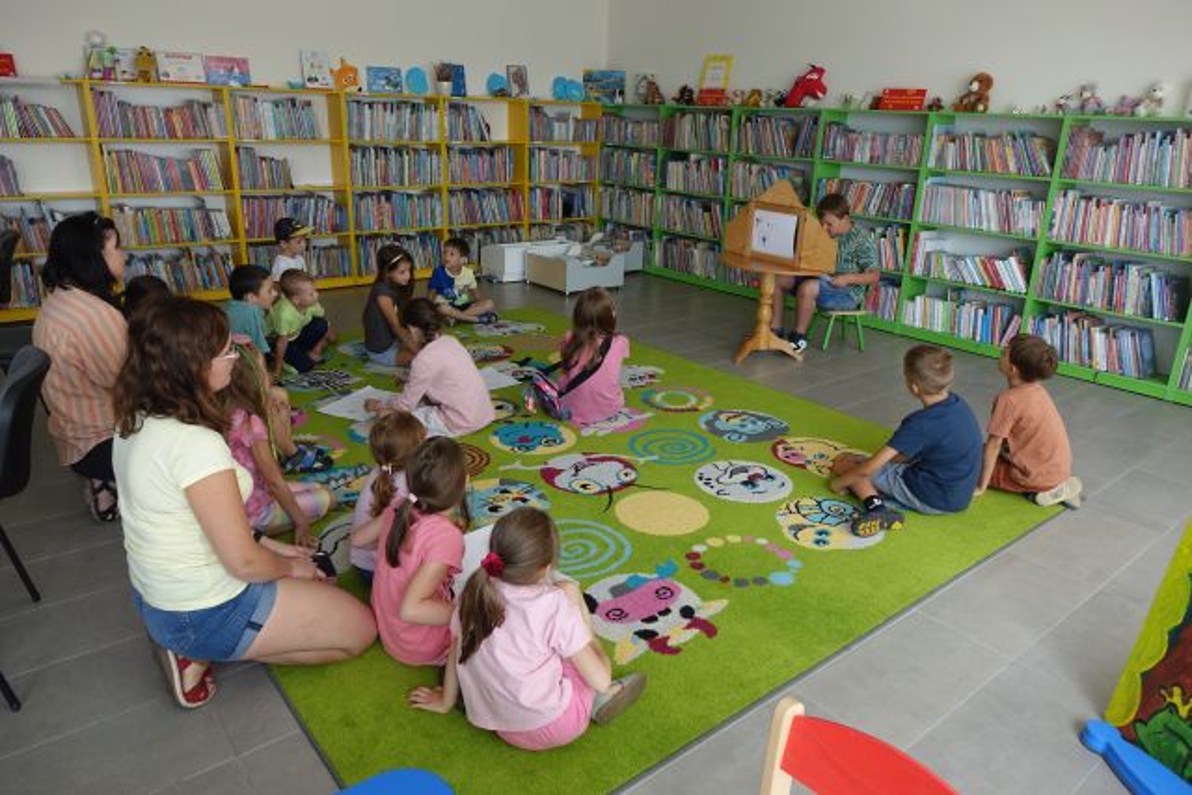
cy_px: 398
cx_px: 596
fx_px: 795
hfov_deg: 73.7
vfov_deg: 53.2
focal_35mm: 24
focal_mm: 8.8
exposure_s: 1/160
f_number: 2.8
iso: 125
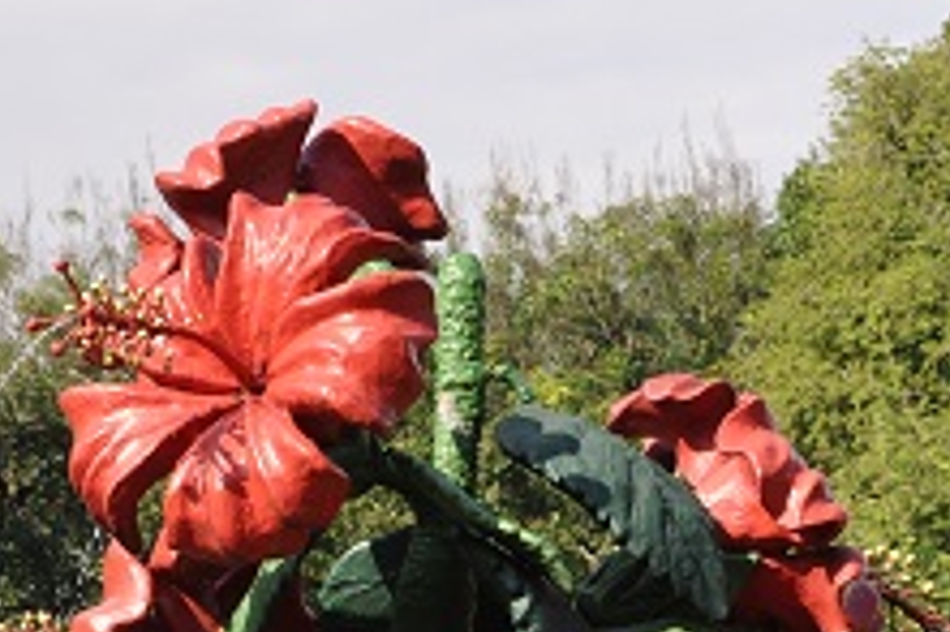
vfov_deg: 6.7
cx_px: 469
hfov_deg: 10.2
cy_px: 924
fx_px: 5324
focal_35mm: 202
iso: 200
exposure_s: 1/320
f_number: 9
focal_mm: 35
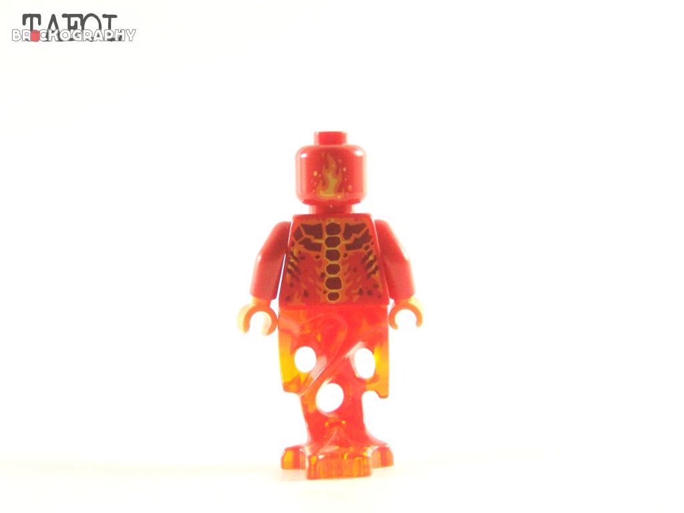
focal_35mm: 82
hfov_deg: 23.8
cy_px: 256
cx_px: 342
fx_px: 1620
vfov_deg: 18.0
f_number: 3.2
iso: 400
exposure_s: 1/60
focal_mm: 13.7
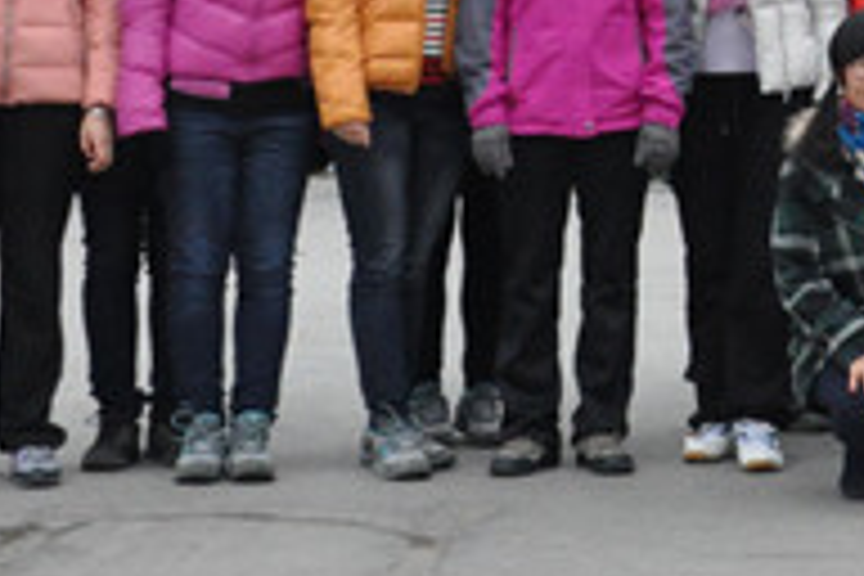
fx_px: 3504
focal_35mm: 146
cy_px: -248
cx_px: 1170
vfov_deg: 9.2
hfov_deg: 13.5
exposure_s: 1/1600
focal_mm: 24
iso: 2500
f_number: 6.3
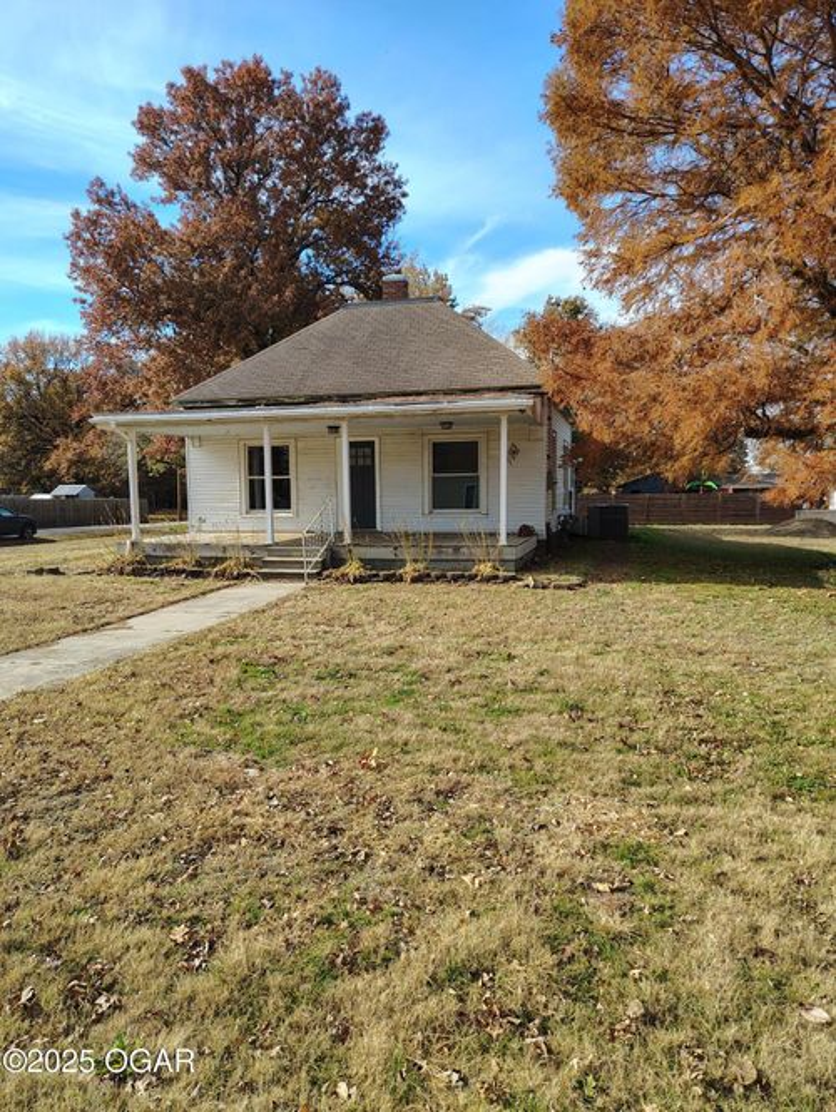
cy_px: 556
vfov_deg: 71.5
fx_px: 772
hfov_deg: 56.9
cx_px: 418
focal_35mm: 24
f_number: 1.8
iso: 100
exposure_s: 1/512
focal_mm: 5.56
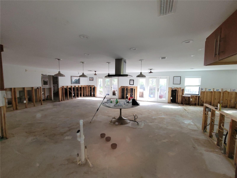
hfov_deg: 106.2
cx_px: 118
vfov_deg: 89.9
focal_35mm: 13
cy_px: 89
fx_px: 89
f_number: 2.2
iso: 320
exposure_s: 1/60
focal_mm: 2.2
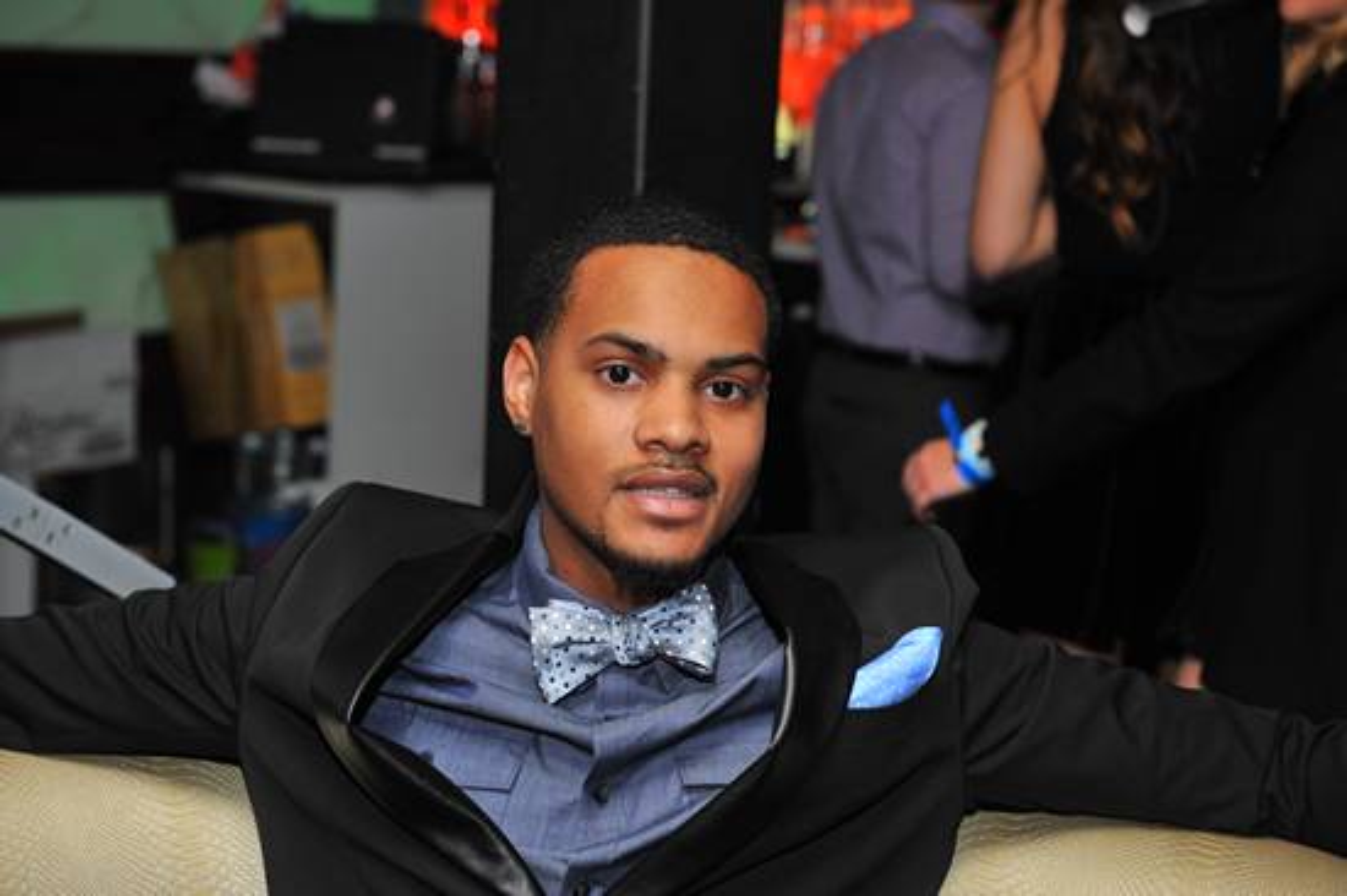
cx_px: 674
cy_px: 448
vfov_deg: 19.4
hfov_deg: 28.9
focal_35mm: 70
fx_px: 2617
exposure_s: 1/100
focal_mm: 70
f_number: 5
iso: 800
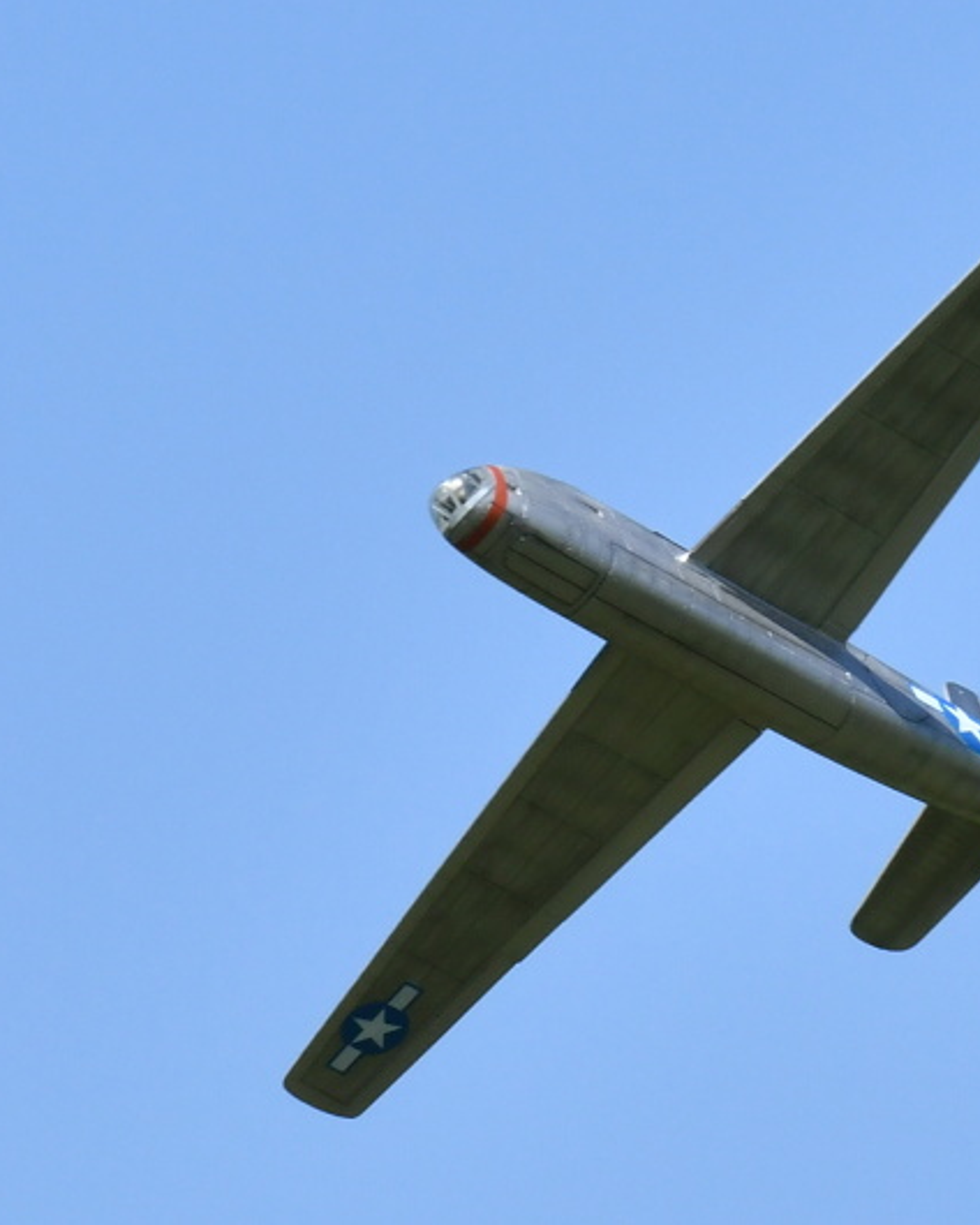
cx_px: 784
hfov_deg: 4.2
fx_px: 13476
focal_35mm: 372
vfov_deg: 5.2
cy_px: 611
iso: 500
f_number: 14
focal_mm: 175
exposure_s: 1/500
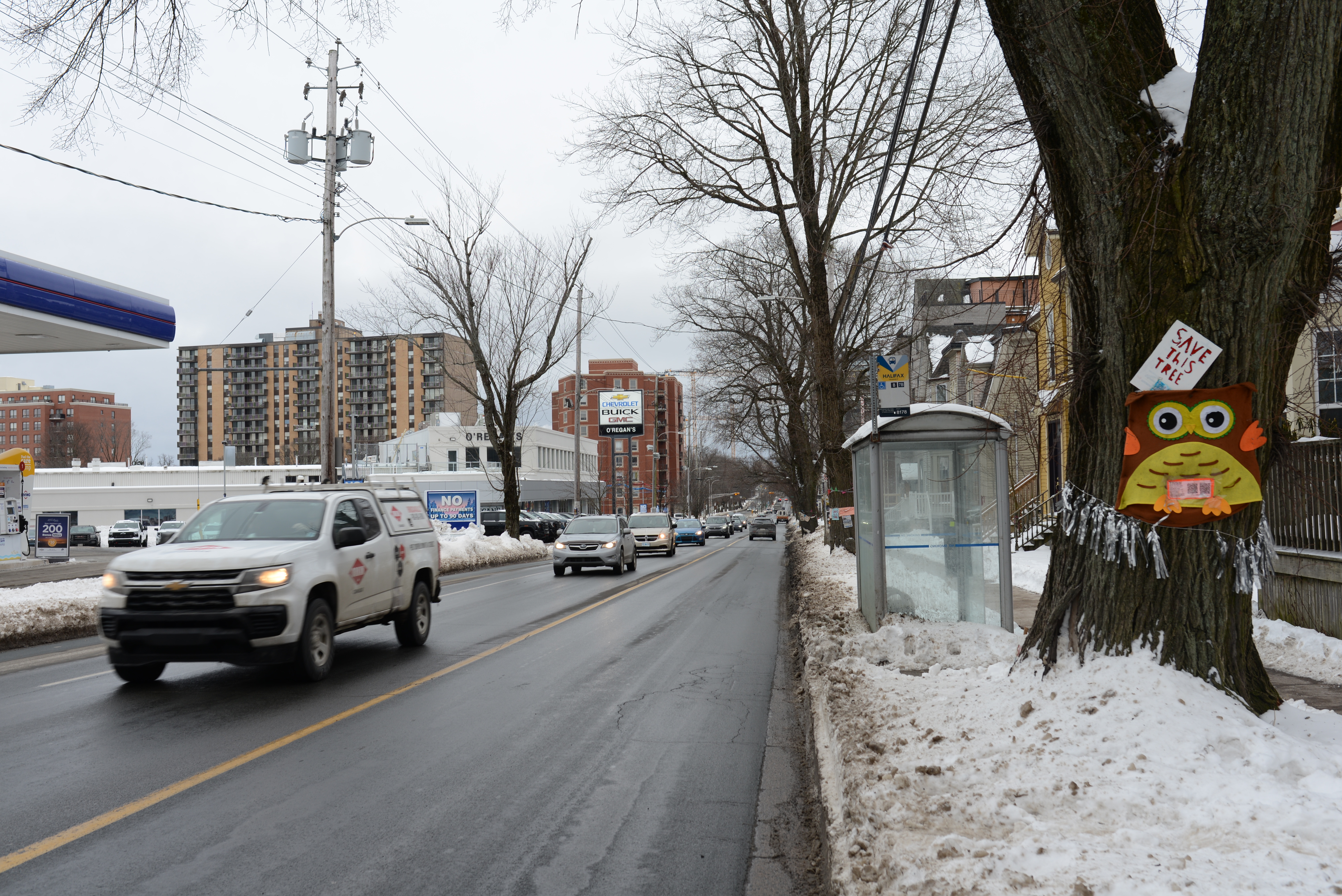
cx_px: 671
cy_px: 448
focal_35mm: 35
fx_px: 1305
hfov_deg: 54.4
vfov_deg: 37.9
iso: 100
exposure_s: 1/80
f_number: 8
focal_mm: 35
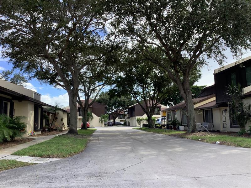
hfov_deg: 58.4
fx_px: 225
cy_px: 94
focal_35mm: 31
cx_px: 126
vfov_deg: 45.4
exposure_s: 1/482
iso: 25
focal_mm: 3.3
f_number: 2.4
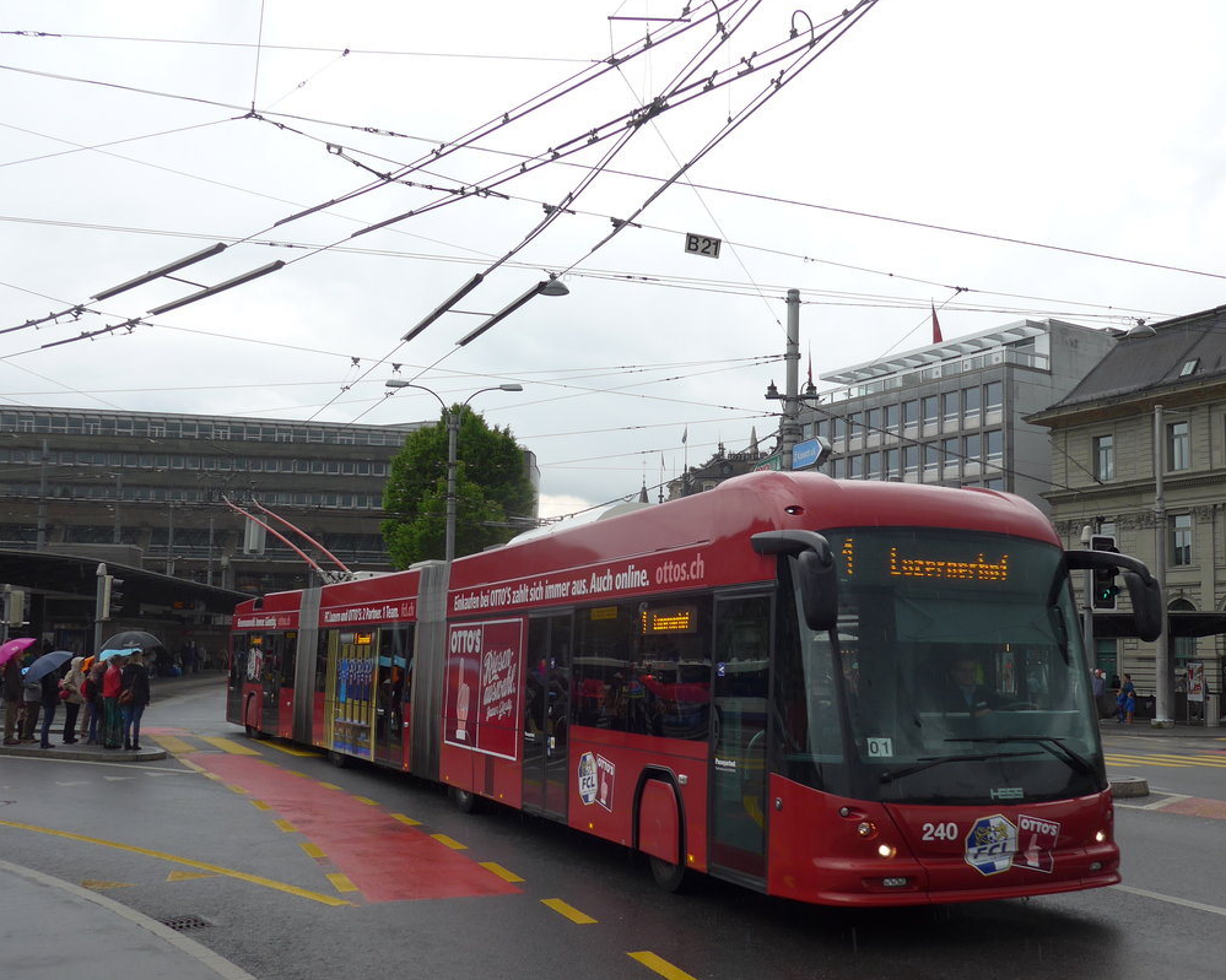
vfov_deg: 43.3
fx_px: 1234
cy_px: 545
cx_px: 675
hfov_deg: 52.8
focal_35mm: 34
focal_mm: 6
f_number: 2.8
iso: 80
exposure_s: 1/320
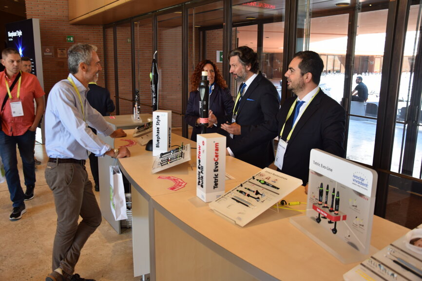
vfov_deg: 40.0
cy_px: 140
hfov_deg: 57.2
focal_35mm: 33
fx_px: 387
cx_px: 211
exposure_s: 1/50
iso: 400
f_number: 4.5
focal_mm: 22
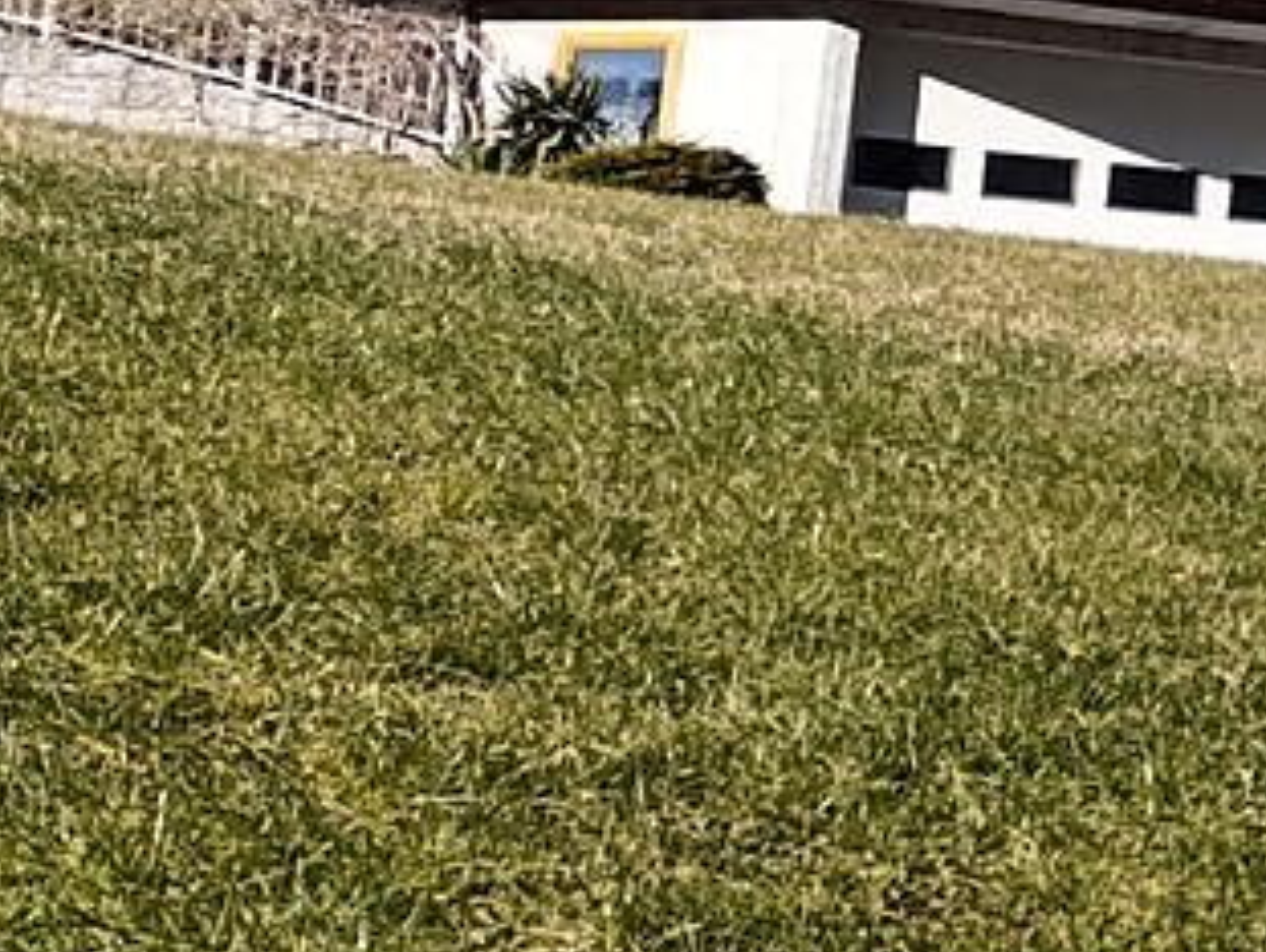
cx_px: 3676
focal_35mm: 142
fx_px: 5199
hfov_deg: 10.4
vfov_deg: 10.4
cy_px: 73
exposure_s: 1/413
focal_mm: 6.14
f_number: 1.6
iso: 50
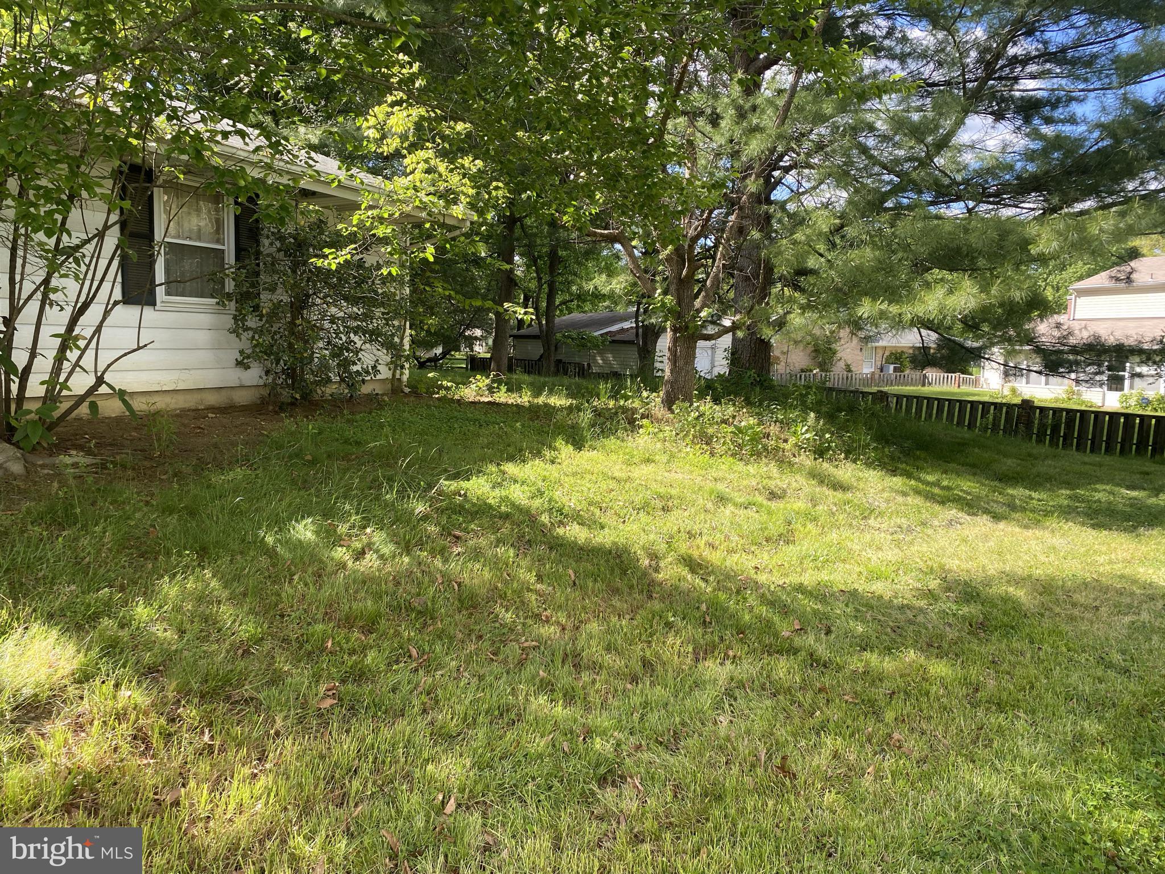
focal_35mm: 26
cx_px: 582
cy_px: 437
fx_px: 875
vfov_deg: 53.1
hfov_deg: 67.3
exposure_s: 1/394
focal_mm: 4.25
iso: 32
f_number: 1.8
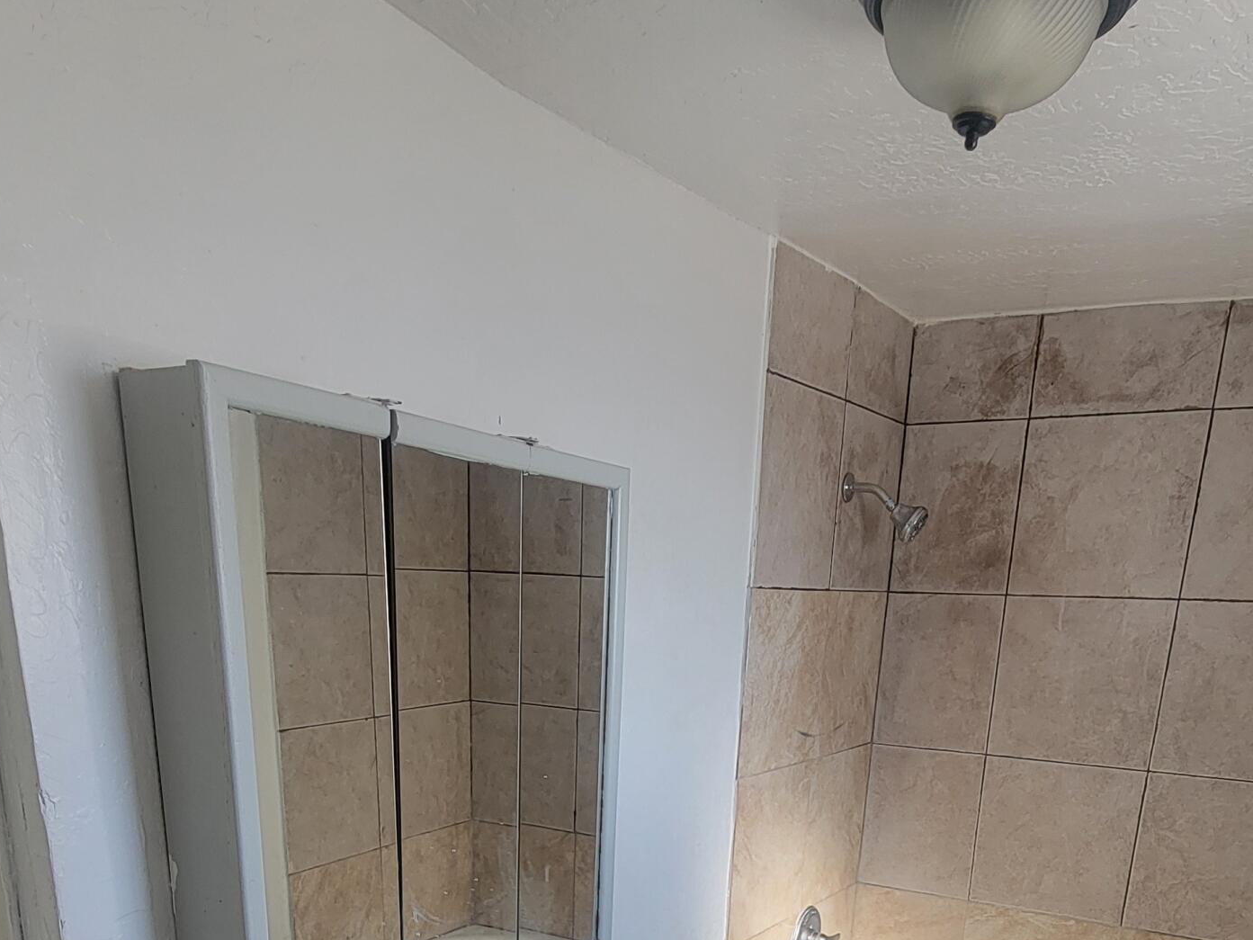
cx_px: 674
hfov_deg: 63.4
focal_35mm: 28
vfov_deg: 42.1
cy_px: 967
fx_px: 1014
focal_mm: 2.2
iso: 64
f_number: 2.2
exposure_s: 1/60
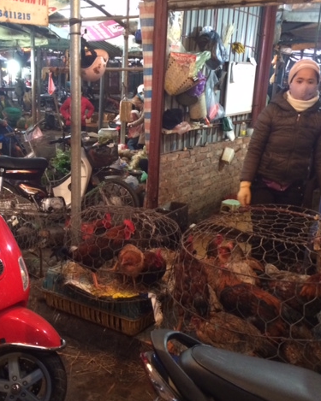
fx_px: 475
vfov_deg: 45.8
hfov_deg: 37.1
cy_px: 200
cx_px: 121
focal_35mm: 40
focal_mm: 4.12
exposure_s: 1/20
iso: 320
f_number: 2.2
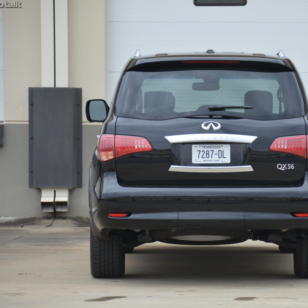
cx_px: 213
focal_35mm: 231
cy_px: 154
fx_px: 2325
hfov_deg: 7.6
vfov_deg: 7.6
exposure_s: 1/500
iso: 800
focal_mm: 120
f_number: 5.3
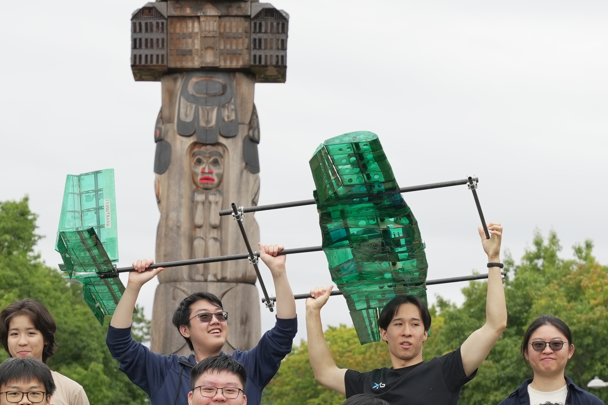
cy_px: 366
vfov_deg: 7.4
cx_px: 287
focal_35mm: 185
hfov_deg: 11.1
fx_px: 3123
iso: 250
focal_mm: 66.7
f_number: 5.6
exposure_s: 1/250
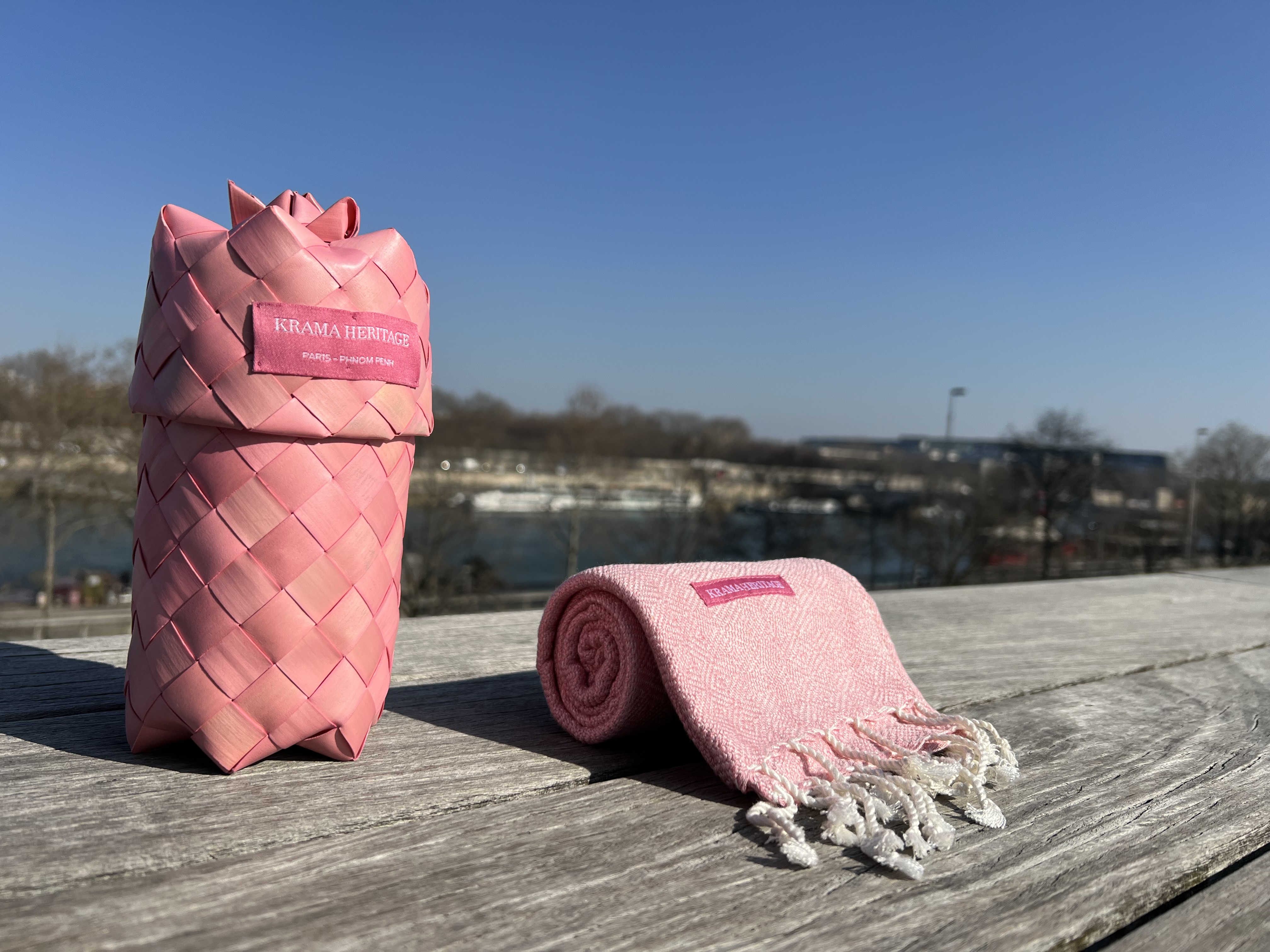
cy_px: 476
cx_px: 635
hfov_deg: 67.3
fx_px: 954
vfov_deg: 53.1
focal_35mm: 26
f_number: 1.5
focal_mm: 5.7
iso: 50
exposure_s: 1/7463
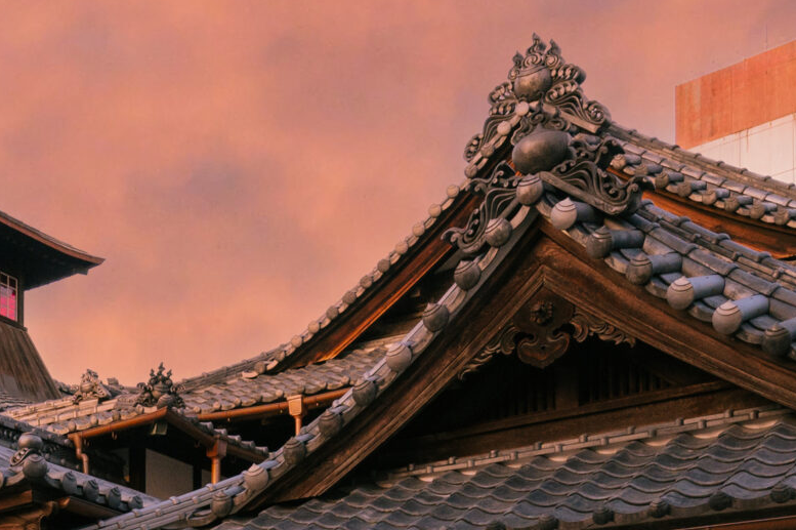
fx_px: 1237
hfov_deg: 33.9
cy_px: 616
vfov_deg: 22.5
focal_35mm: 56
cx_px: 95
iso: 1000
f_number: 6.3
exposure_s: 1/100
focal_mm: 17
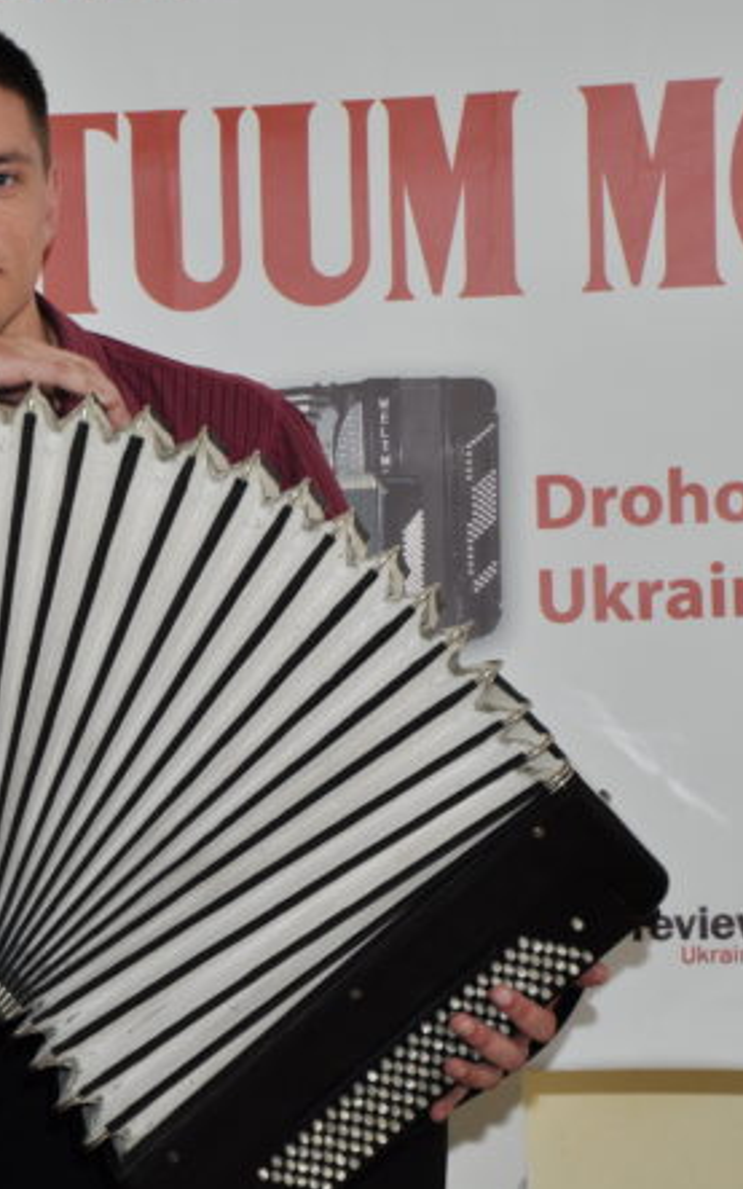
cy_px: 589
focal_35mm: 155
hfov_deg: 8.4
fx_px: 5020
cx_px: 80
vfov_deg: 13.5
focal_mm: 66
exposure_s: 1/60
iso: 400
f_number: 5.3
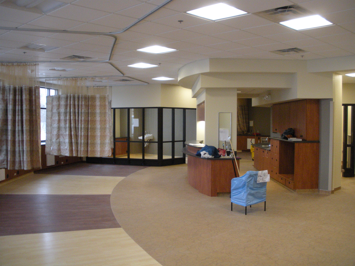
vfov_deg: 39.7
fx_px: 369
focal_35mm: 36
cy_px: 133
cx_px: 178
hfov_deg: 51.4
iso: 373
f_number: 3.5
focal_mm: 6.3
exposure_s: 1/61.3
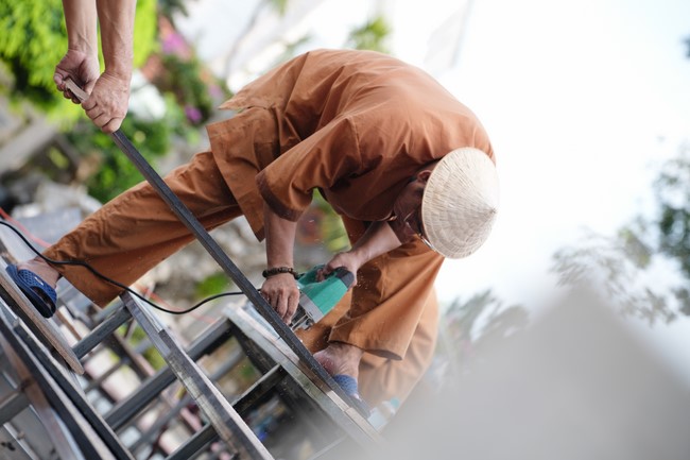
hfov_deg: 16.3
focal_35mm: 126
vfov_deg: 10.9
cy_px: 230
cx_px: 345
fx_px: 2414
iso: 100
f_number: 4.5
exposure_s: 1/160
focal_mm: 126
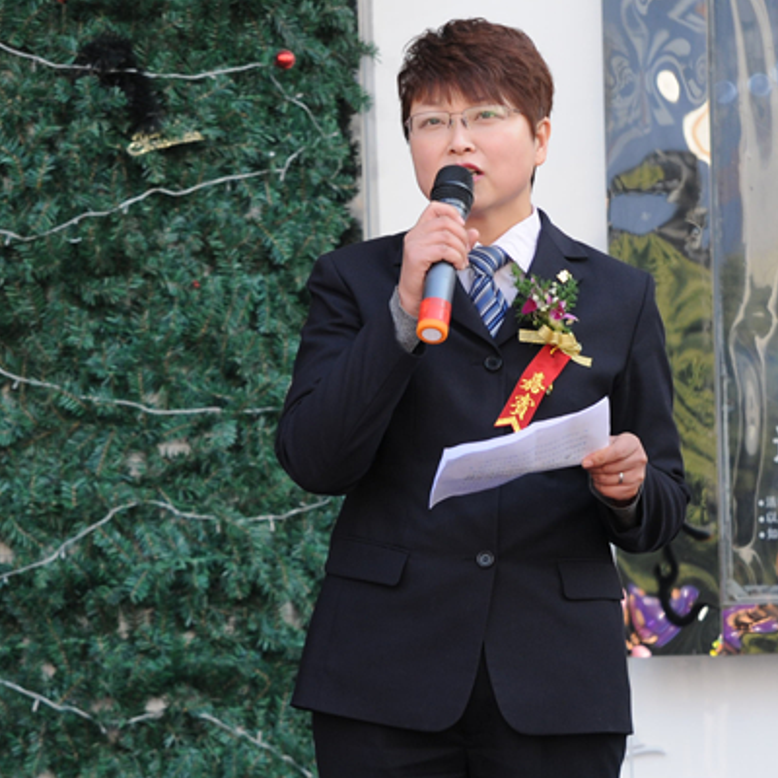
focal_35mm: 107
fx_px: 2721
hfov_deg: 16.3
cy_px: 431
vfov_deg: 16.3
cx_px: 493
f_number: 5.6
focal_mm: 50
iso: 200
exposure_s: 1/125
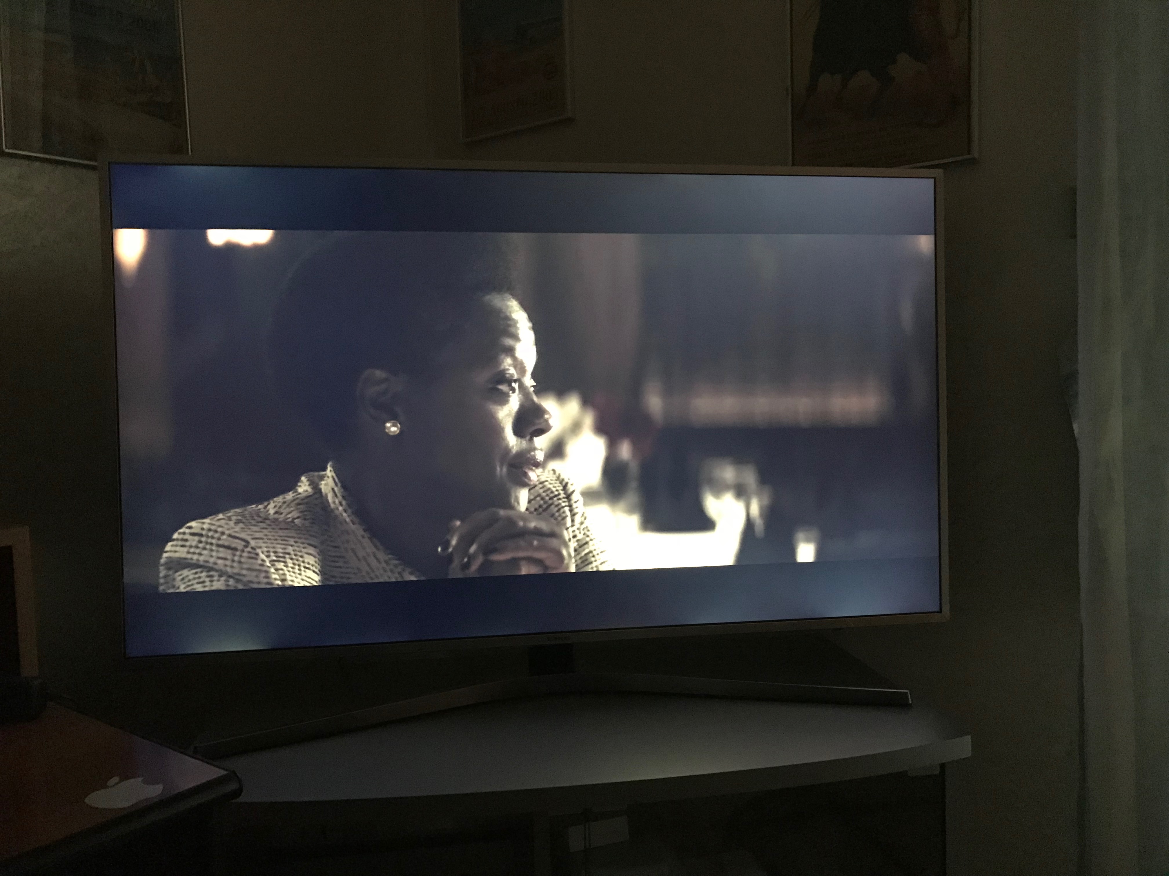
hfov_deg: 63.4
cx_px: 584
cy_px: 438
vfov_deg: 49.7
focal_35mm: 28
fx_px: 946
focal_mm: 3.99
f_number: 1.8
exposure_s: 1/4
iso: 250
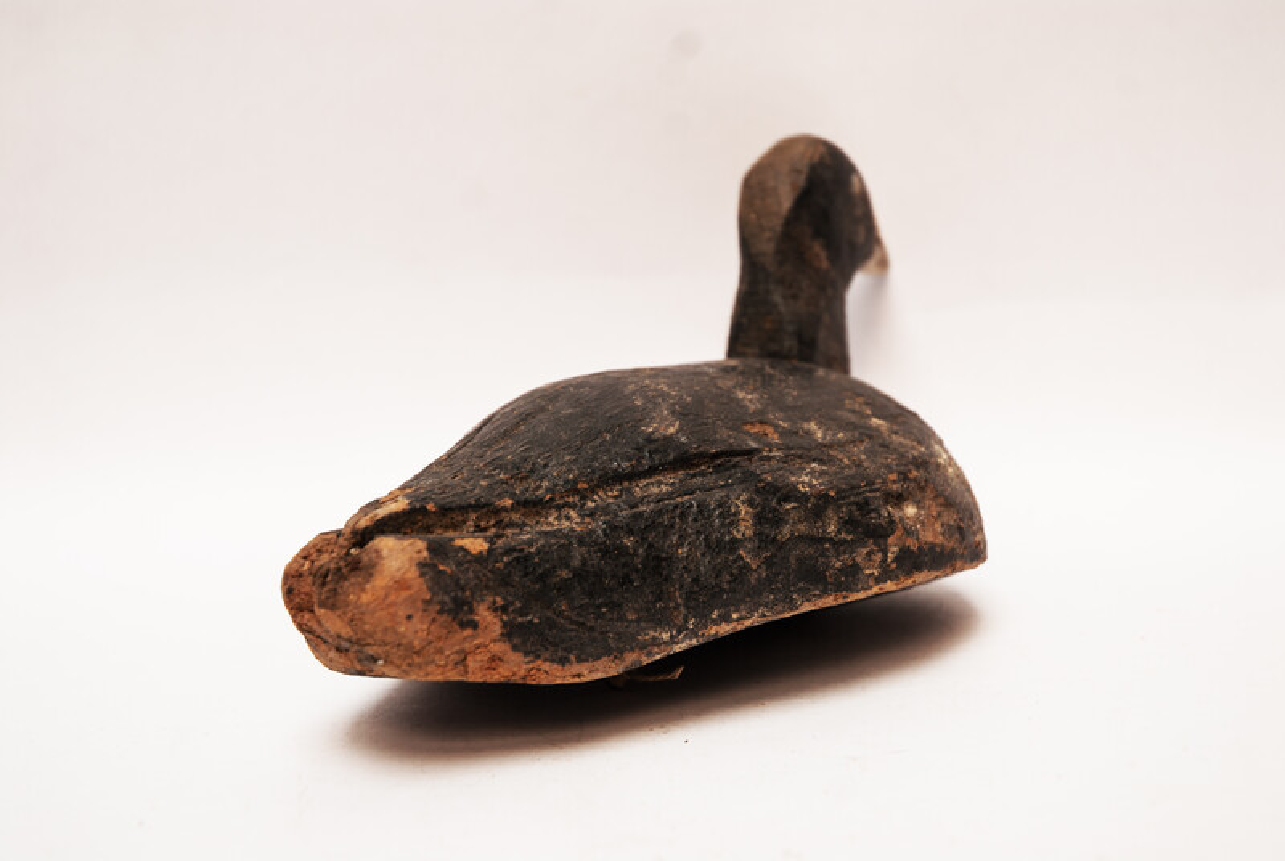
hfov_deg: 26.0
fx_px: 2788
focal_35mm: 78
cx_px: 642
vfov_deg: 17.6
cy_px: 430
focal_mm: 52
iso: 100
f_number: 4.5
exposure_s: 1/10
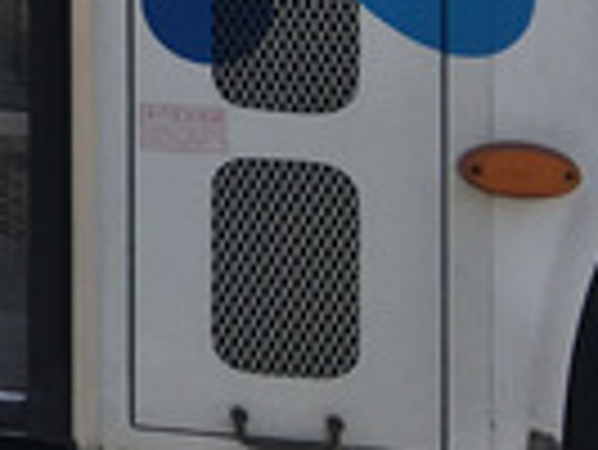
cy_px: -734
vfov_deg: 7.8
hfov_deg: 9.2
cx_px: -1156
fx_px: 3009
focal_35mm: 174
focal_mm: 4.15
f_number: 2.2
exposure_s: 1/999
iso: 25
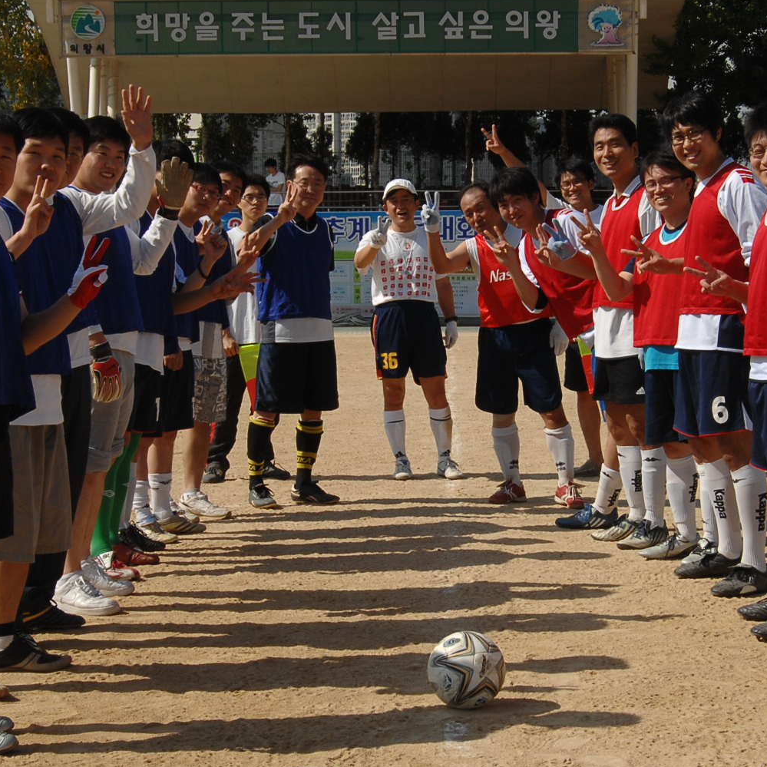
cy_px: 359
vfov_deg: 21.1
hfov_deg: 21.1
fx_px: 2056
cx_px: 438
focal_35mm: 82
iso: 250
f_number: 10
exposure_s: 1/400
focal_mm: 30
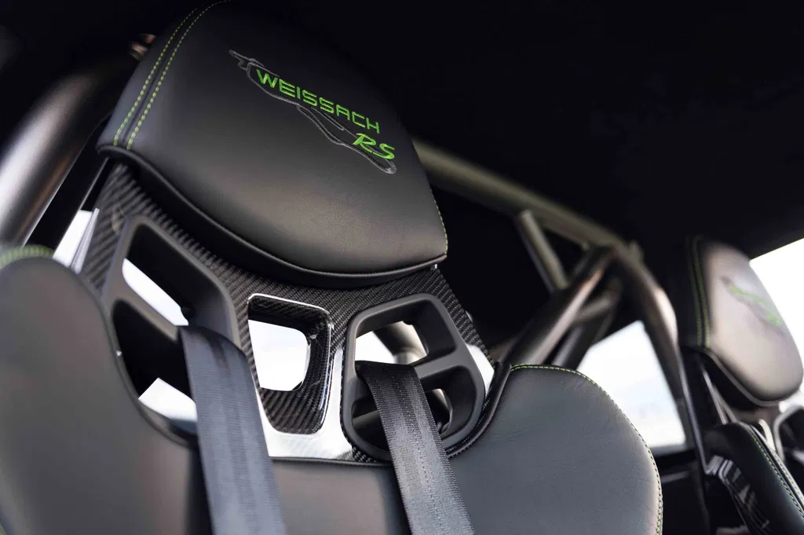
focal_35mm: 38
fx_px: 848
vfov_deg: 35.0
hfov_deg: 50.7
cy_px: 268
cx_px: 402
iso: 200
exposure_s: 1/30
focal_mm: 38
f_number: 2.8
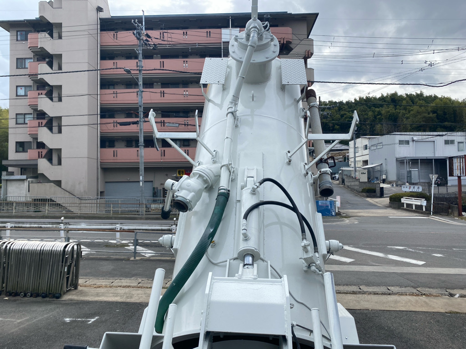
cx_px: 233
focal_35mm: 26
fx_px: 350
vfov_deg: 53.1
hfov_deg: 67.3
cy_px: 174
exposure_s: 1/1996
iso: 32
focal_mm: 4.25
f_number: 1.8
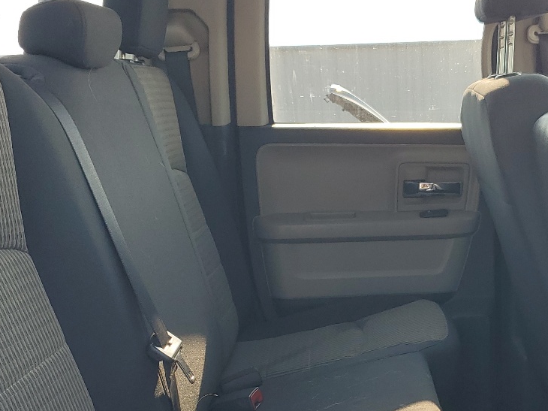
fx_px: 902
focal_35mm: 57
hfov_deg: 33.3
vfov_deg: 25.2
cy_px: 327
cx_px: 397
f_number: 1.5
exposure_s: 1/270
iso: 50
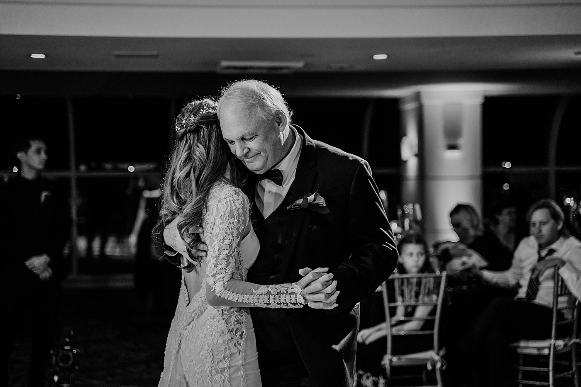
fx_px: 1210
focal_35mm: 75
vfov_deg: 18.2
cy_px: 194
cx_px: 290
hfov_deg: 27.0
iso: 640
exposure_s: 1/250
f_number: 2.8
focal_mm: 75
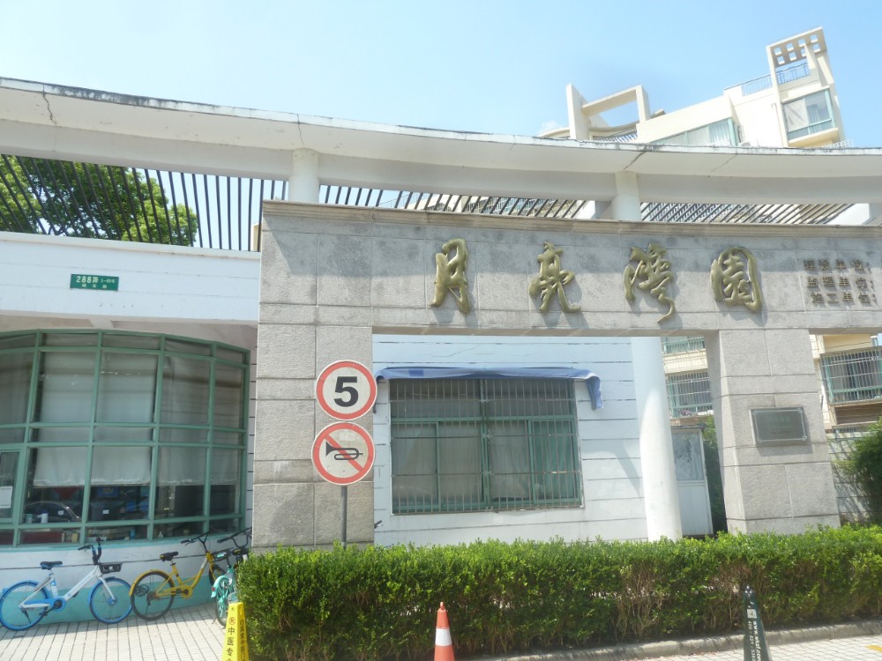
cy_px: 330
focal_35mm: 25
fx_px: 637
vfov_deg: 54.9
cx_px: 441
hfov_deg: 69.4
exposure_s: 1/320
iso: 80
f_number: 4
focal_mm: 4.1
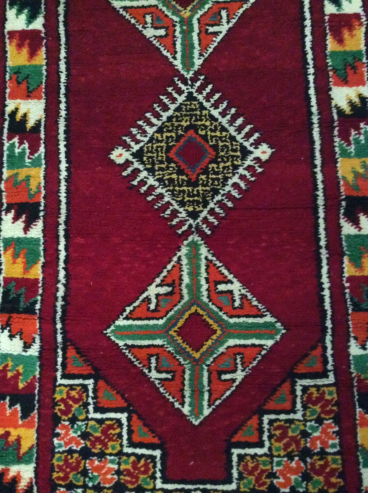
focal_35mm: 32
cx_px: 184
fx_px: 455
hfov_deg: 44.1
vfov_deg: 56.9
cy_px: 246
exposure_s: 1/17
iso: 800
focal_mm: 3.3
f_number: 2.4
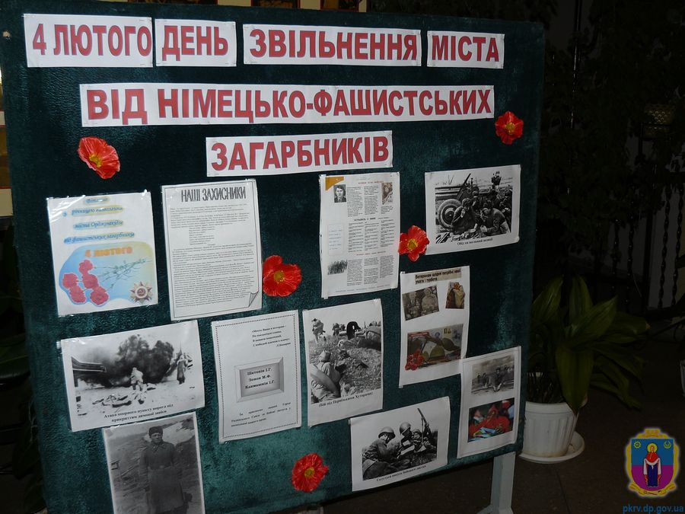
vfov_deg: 39.7
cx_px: 342
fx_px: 712
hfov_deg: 51.4
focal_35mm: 36
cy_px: 257
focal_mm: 6
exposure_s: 1/30
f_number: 2.8
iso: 100
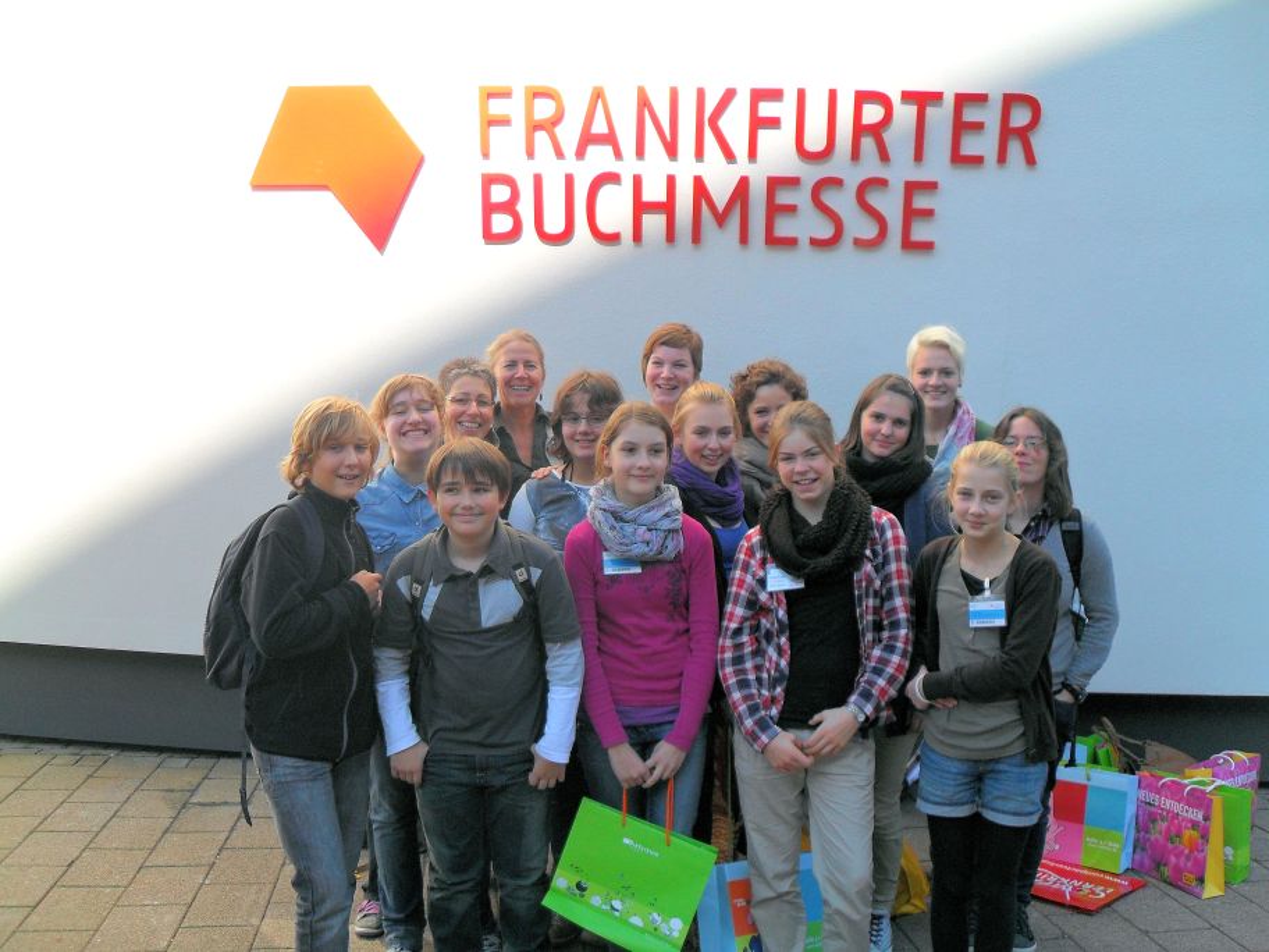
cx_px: 634
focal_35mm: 35
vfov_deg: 40.7
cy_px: 476
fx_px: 1283
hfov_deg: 52.6
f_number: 2.8
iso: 100
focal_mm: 6.2
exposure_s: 1/350
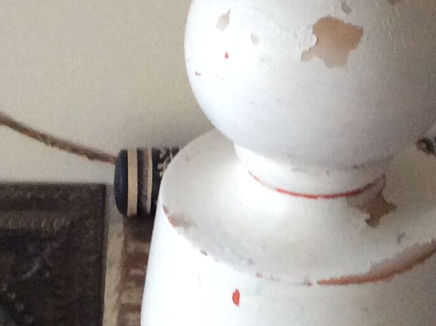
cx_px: 326
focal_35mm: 121
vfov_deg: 11.6
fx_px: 1522
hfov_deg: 16.2
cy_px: -182
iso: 160
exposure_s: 1/25
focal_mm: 3.3
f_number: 2.4
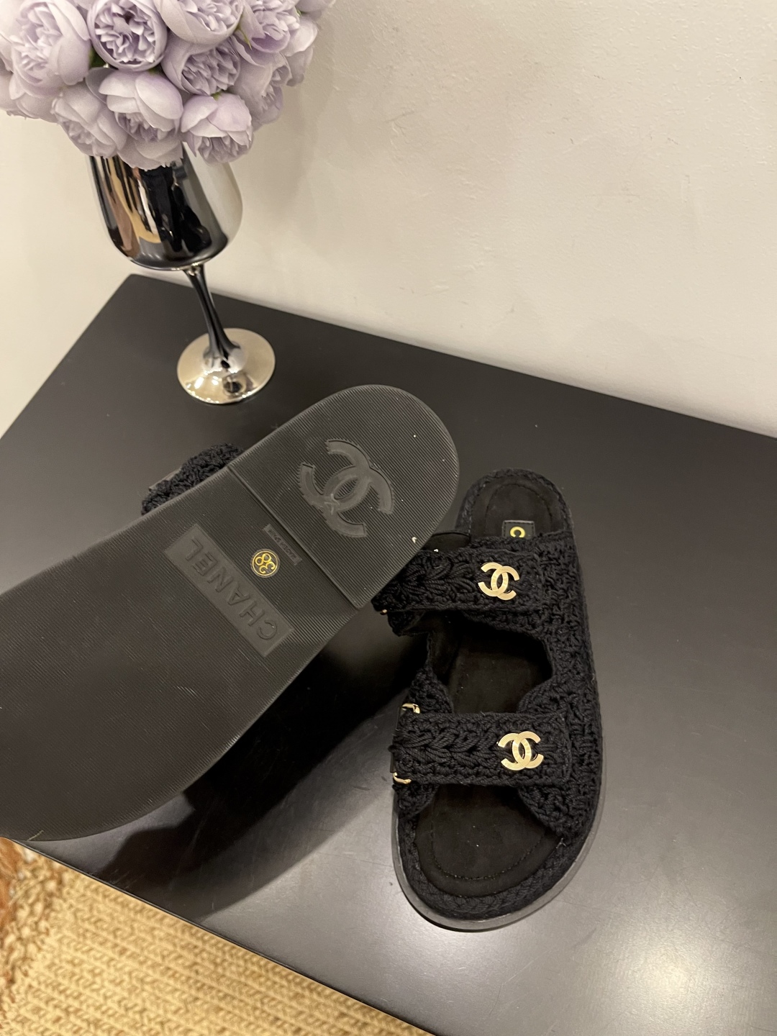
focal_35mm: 26
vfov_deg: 67.3
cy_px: 518
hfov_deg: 53.1
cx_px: 388
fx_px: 778
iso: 250
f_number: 1.6
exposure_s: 1/50
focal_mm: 5.1
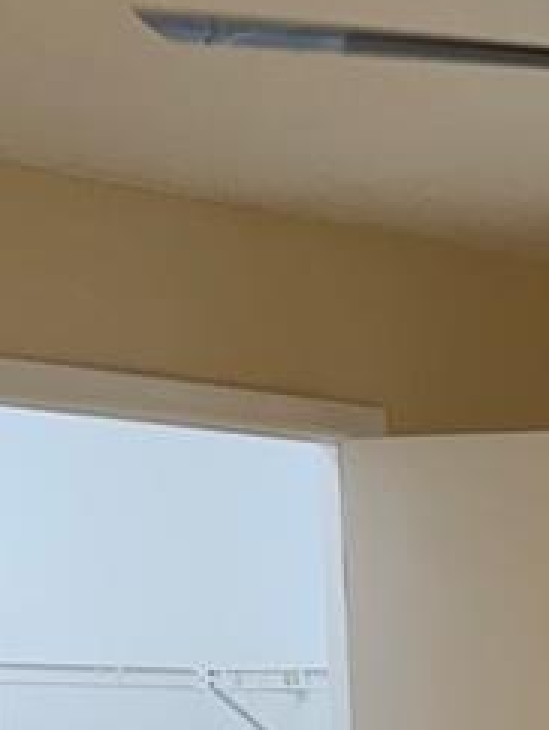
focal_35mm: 119
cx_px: 1113
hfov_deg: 11.2
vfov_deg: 15.1
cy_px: 1143
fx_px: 2512
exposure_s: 1/120
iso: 100
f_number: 1.78
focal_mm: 6.76
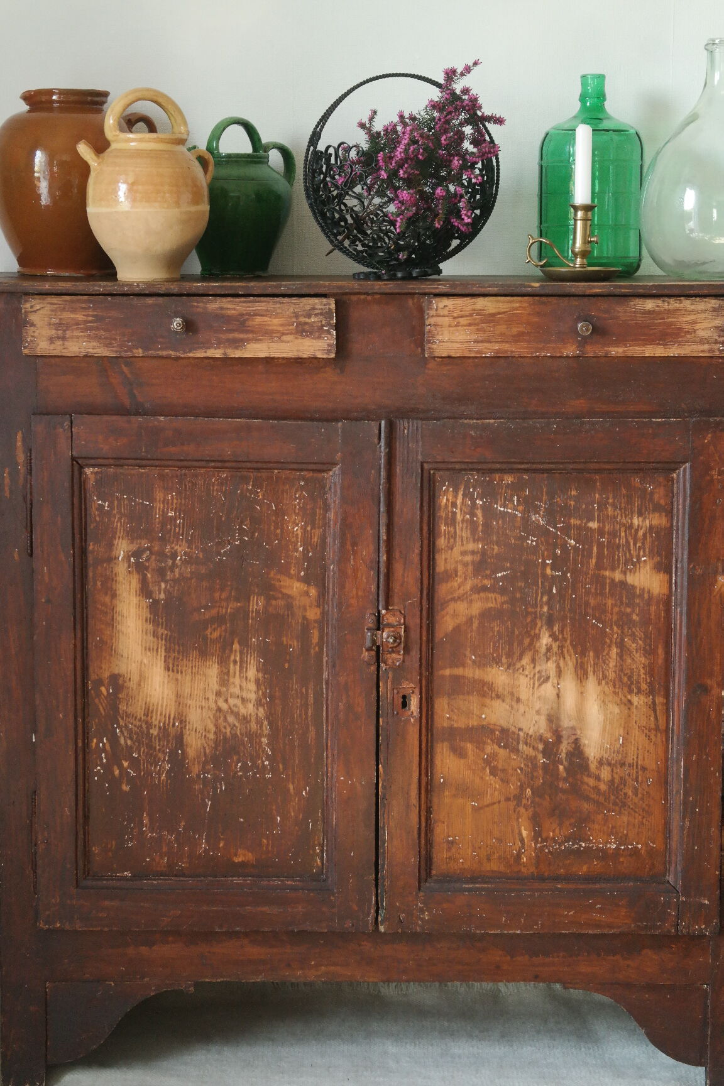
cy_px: 543
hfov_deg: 17.7
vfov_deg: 26.3
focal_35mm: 77
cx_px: 362
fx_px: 2323
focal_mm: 50
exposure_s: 1/50
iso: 1600
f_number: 5.6
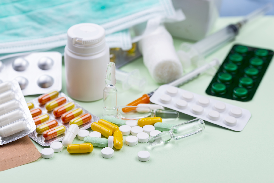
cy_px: 92
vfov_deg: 13.1
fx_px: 799
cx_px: 137
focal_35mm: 105
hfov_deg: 19.4
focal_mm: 105
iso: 100
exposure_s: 1/100
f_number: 9
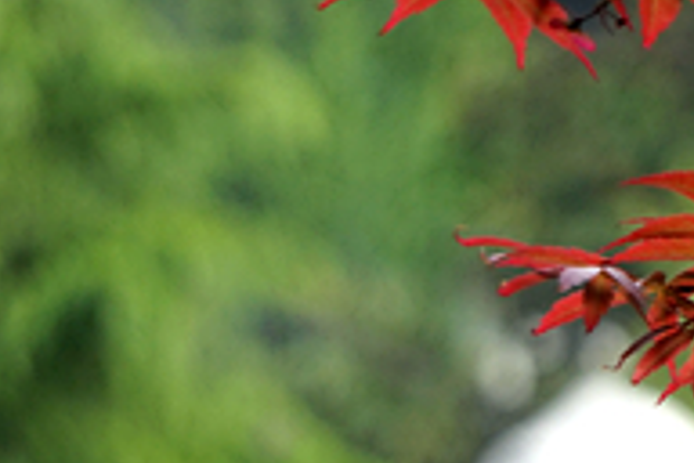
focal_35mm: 679
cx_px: 1019
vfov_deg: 2.0
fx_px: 13090
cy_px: 423
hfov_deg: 3.0
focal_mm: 109
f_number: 5.6
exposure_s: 1/200
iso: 250
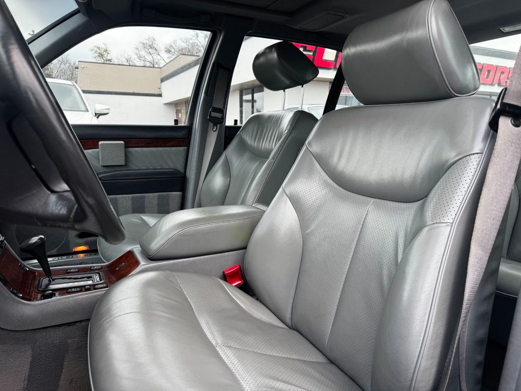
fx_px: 361
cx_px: 260
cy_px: 196
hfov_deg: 71.6
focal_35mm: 24
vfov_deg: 56.8
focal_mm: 6.76
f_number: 1.78
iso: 80
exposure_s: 1/506
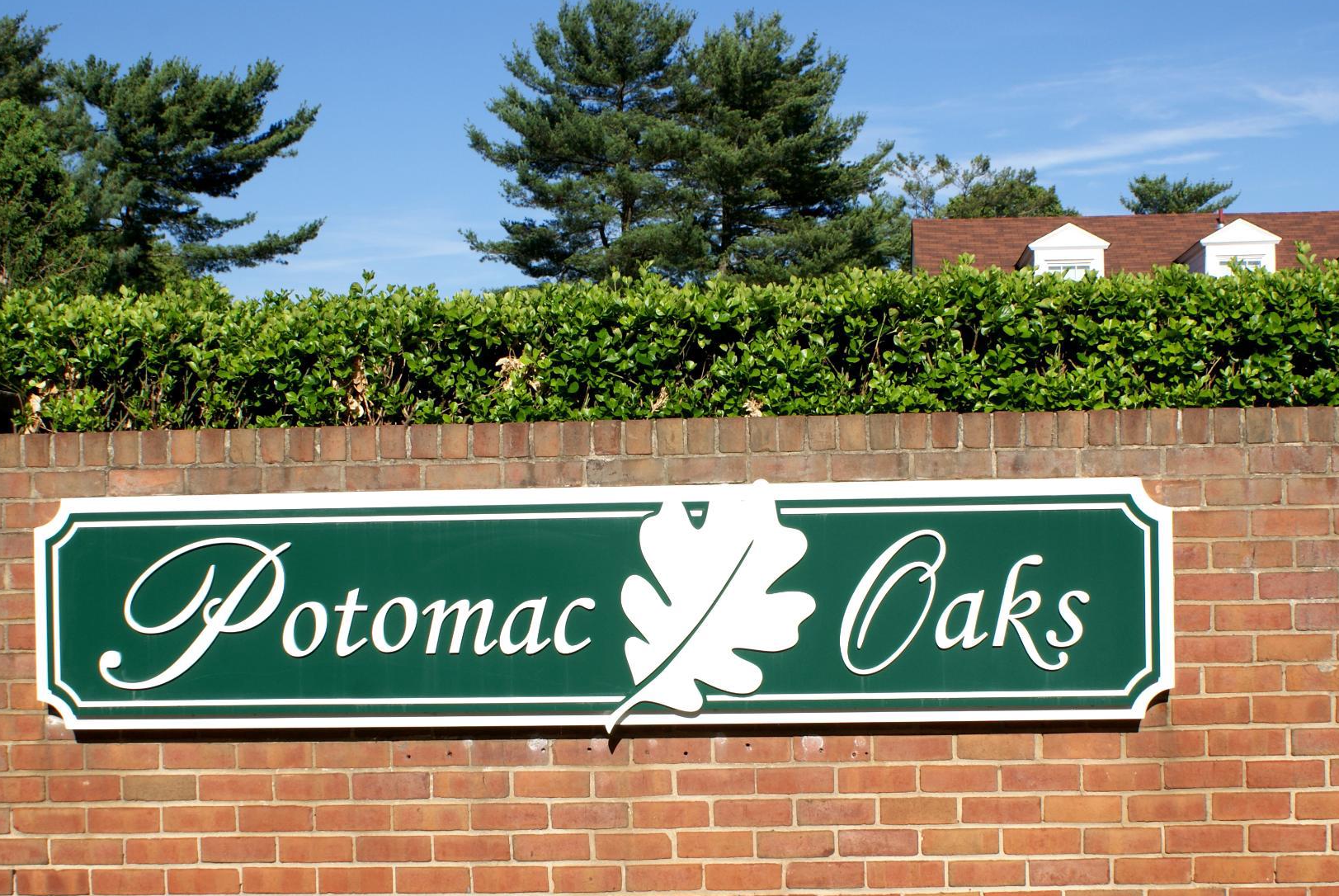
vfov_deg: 25.5
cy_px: 558
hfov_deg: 37.5
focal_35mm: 53
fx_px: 1973
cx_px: 708
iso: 100
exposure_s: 1/250
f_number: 10
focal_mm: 28
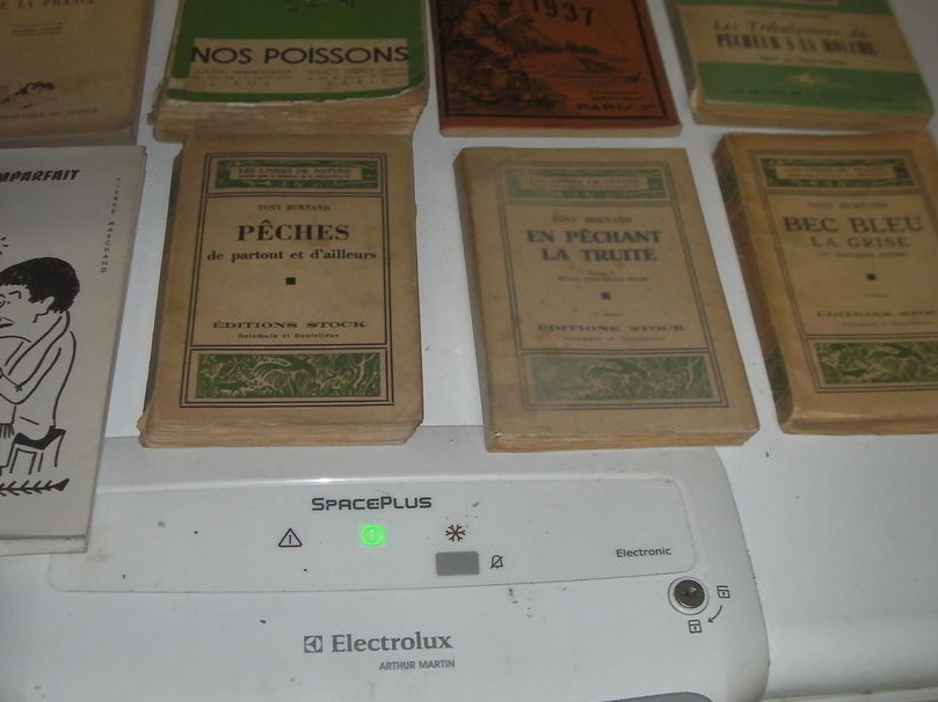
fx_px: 1273
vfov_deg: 30.8
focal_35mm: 47
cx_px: 399
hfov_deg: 40.4
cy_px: 314
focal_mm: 6.3
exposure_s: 1/30
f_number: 3.5
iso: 200
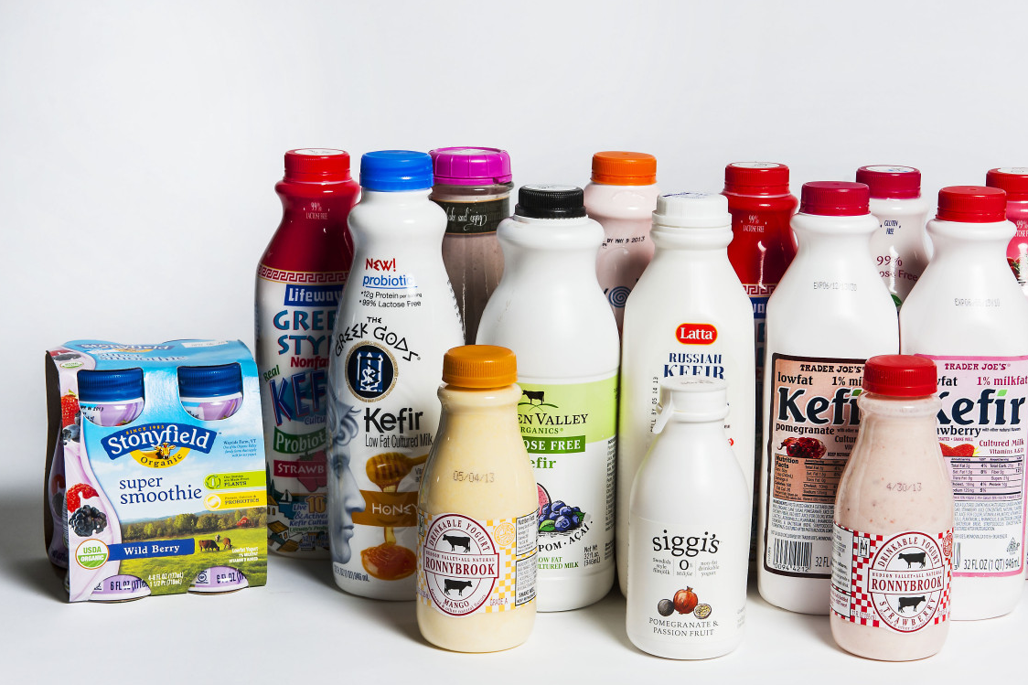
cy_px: 408
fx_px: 2341
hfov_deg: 24.7
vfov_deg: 16.6
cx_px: 652
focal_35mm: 82
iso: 200
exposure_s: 1/160
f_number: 11
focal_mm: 60
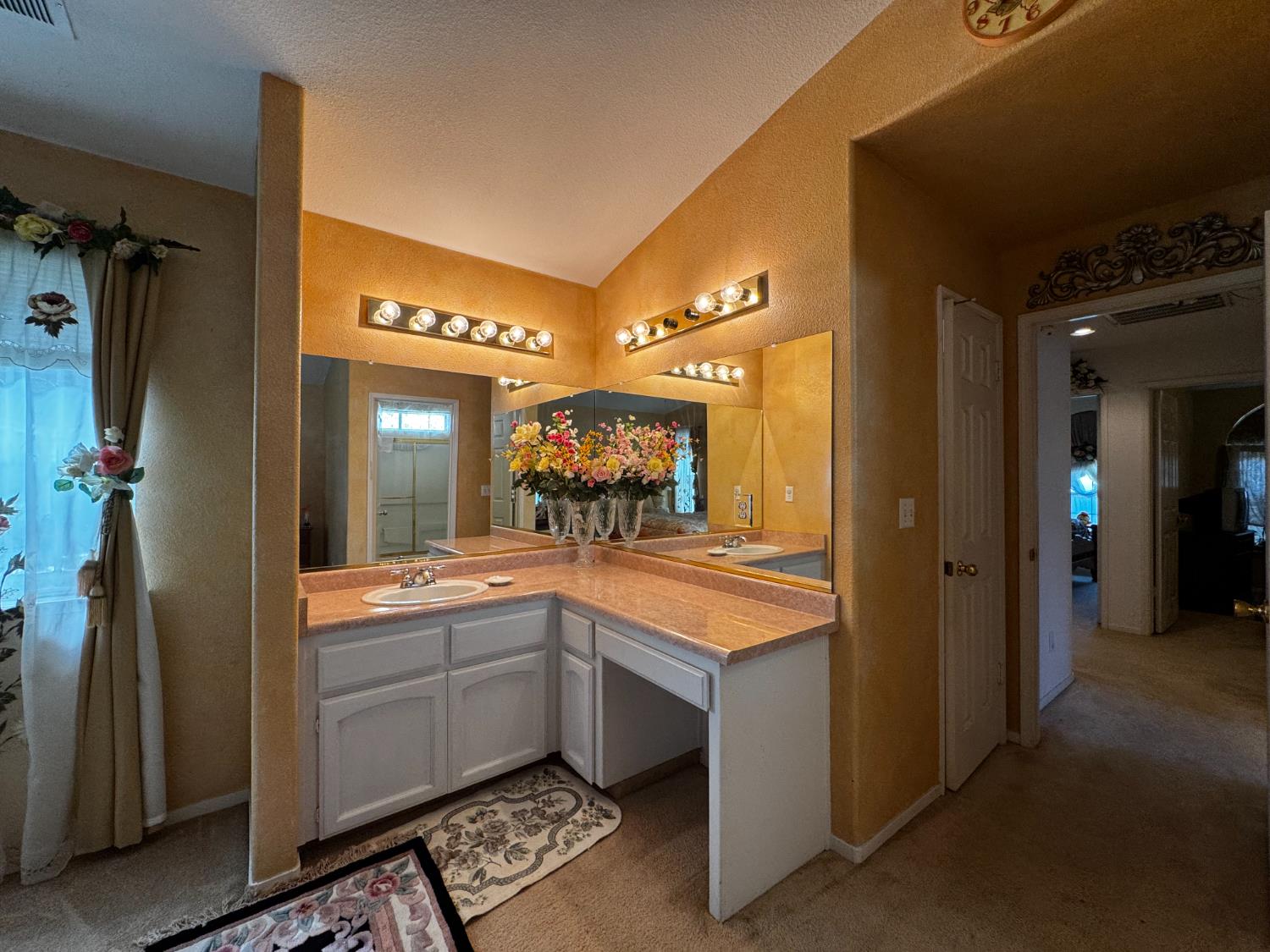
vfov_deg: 85.7
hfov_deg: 102.1
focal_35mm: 14
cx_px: 635
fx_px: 514
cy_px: 476
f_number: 2.2
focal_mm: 2.22
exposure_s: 1/120
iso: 160
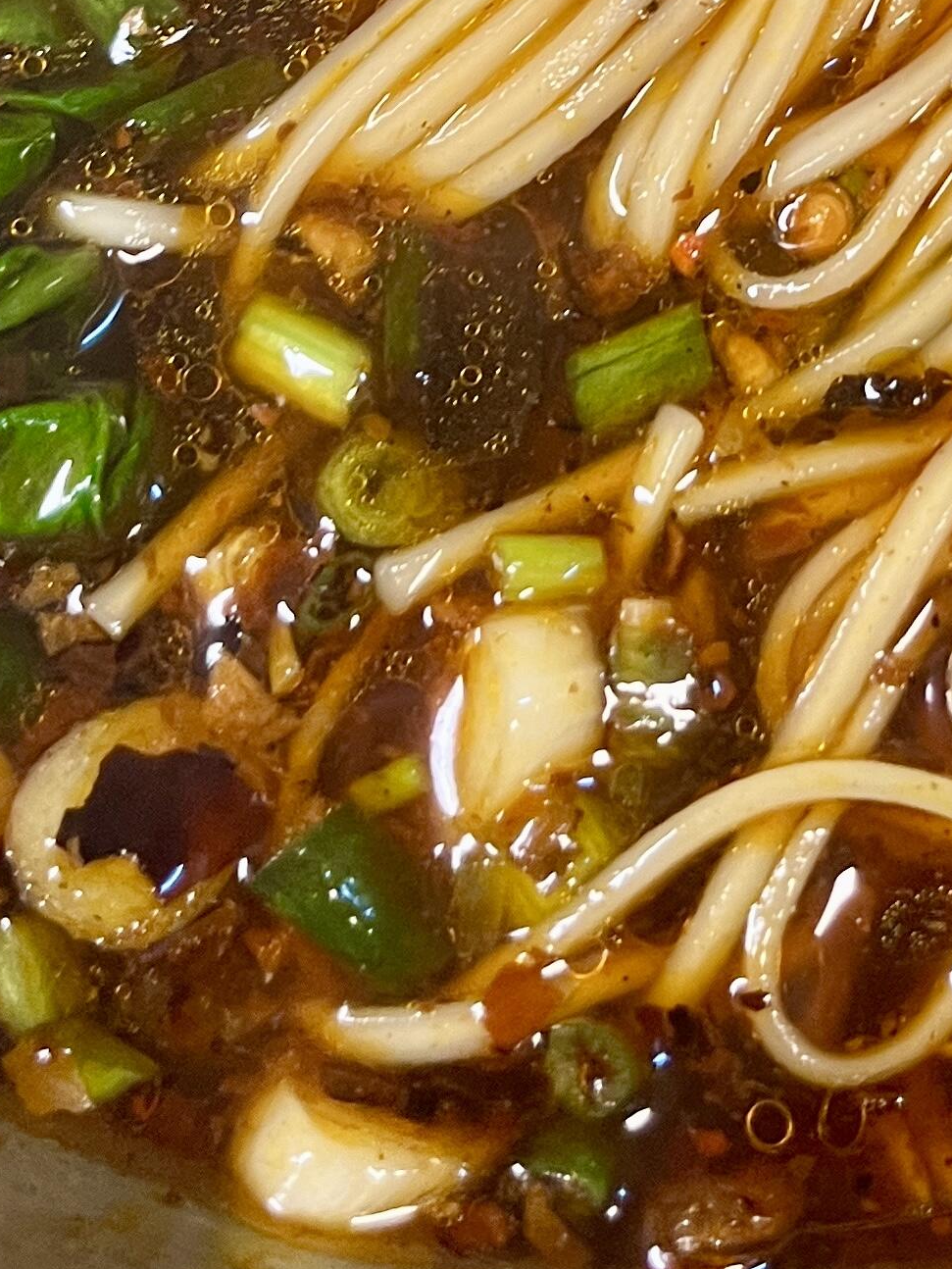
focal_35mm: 81
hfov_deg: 17.9
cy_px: -228
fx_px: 2969
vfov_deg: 22.4
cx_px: 905
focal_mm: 5.1
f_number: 1.6
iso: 200
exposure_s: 1/60
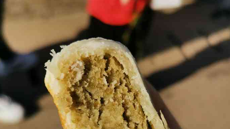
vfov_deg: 24.8
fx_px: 280
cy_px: 127
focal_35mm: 46
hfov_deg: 44.6
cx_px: 115
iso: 50
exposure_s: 1/3333
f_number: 1.8
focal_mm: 4.75
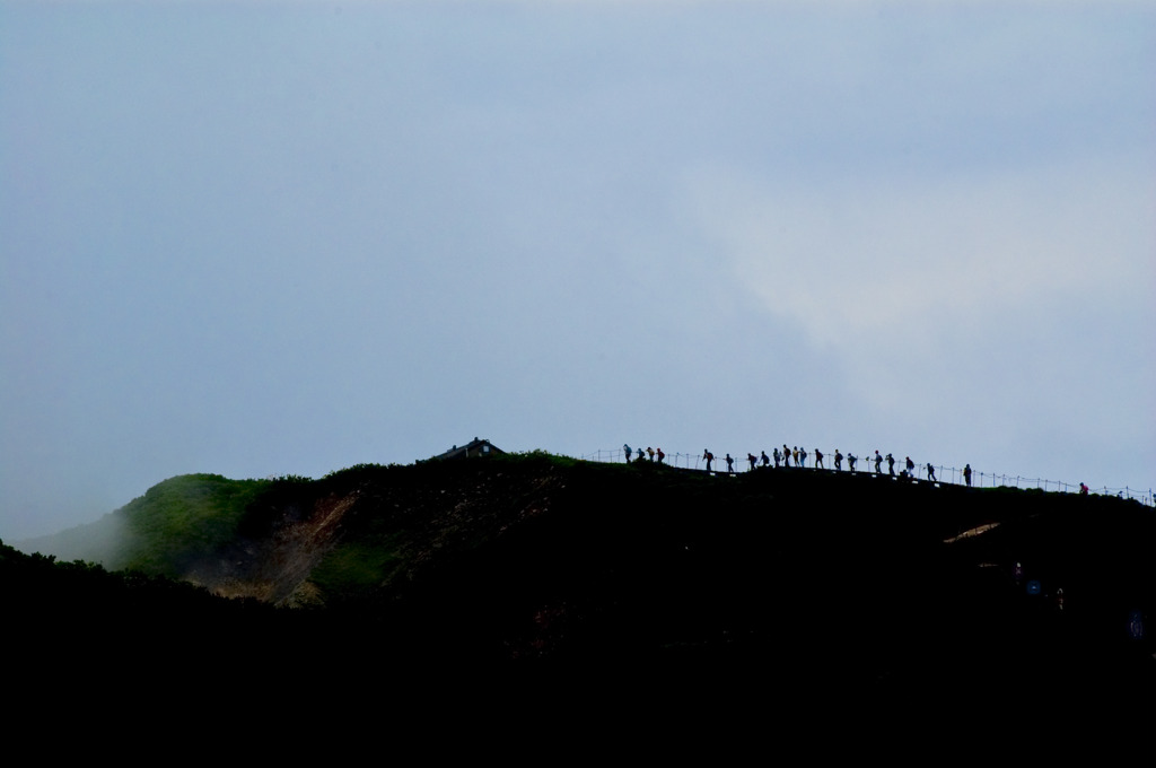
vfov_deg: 12.1
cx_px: 578
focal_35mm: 112
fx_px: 3608
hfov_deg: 18.2
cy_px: 384
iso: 200
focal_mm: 75
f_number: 14
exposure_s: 1/640
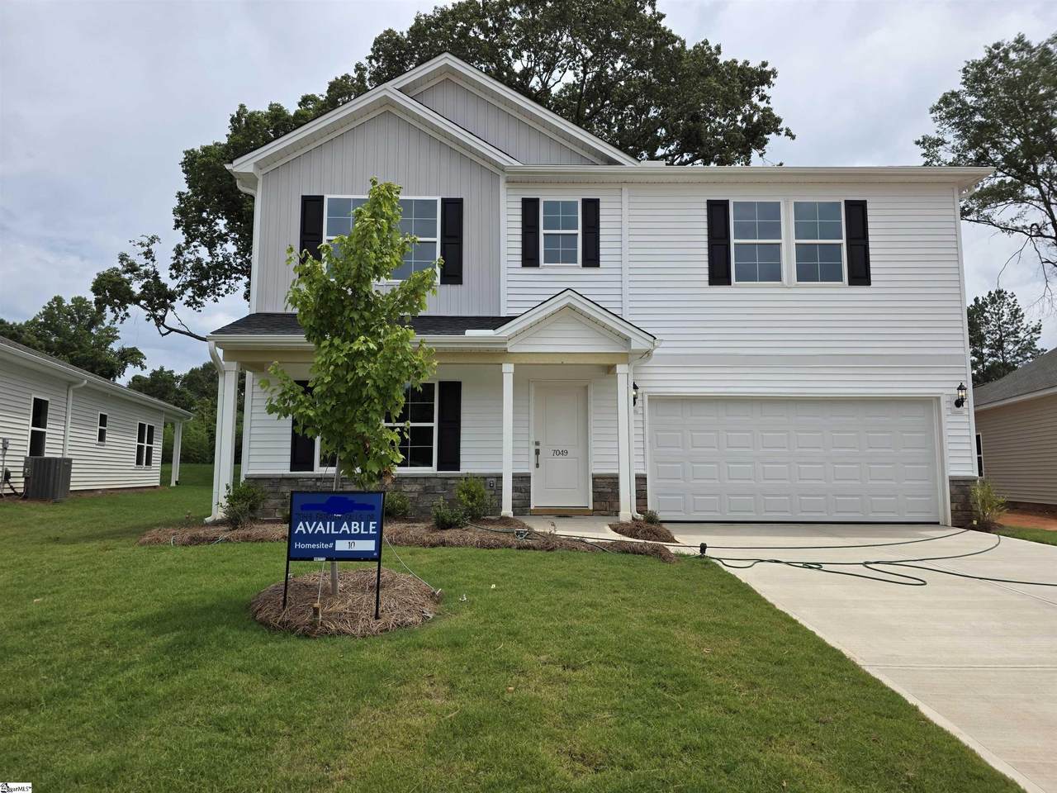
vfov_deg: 58.9
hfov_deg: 73.9
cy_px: 396
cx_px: 528
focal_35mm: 23
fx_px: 702
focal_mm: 6.3
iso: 64
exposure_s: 1/7944
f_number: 1.7
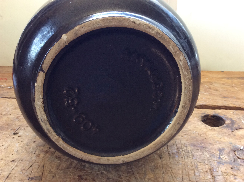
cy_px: 91
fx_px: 225
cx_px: 122
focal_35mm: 32
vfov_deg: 44.1
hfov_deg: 56.9
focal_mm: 3.3
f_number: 2.4
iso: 80
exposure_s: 1/25
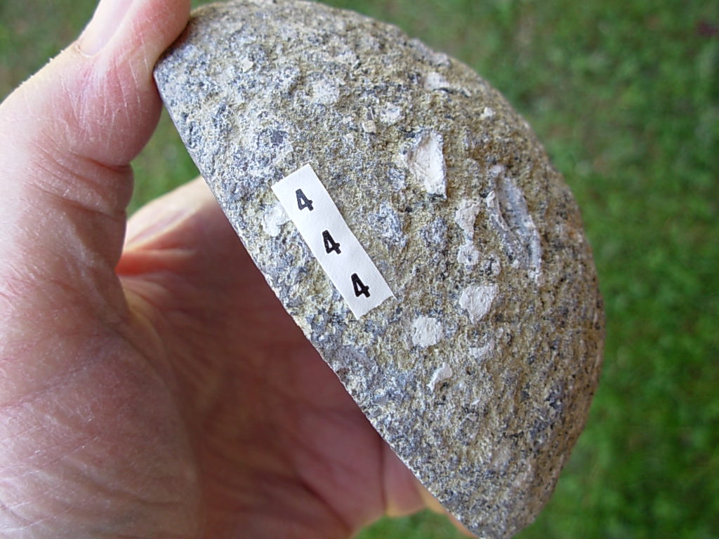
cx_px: 360
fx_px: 789
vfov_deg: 37.7
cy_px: 270
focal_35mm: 38
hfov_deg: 49.0
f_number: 2.9
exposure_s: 1/62.2
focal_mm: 6.3
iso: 50
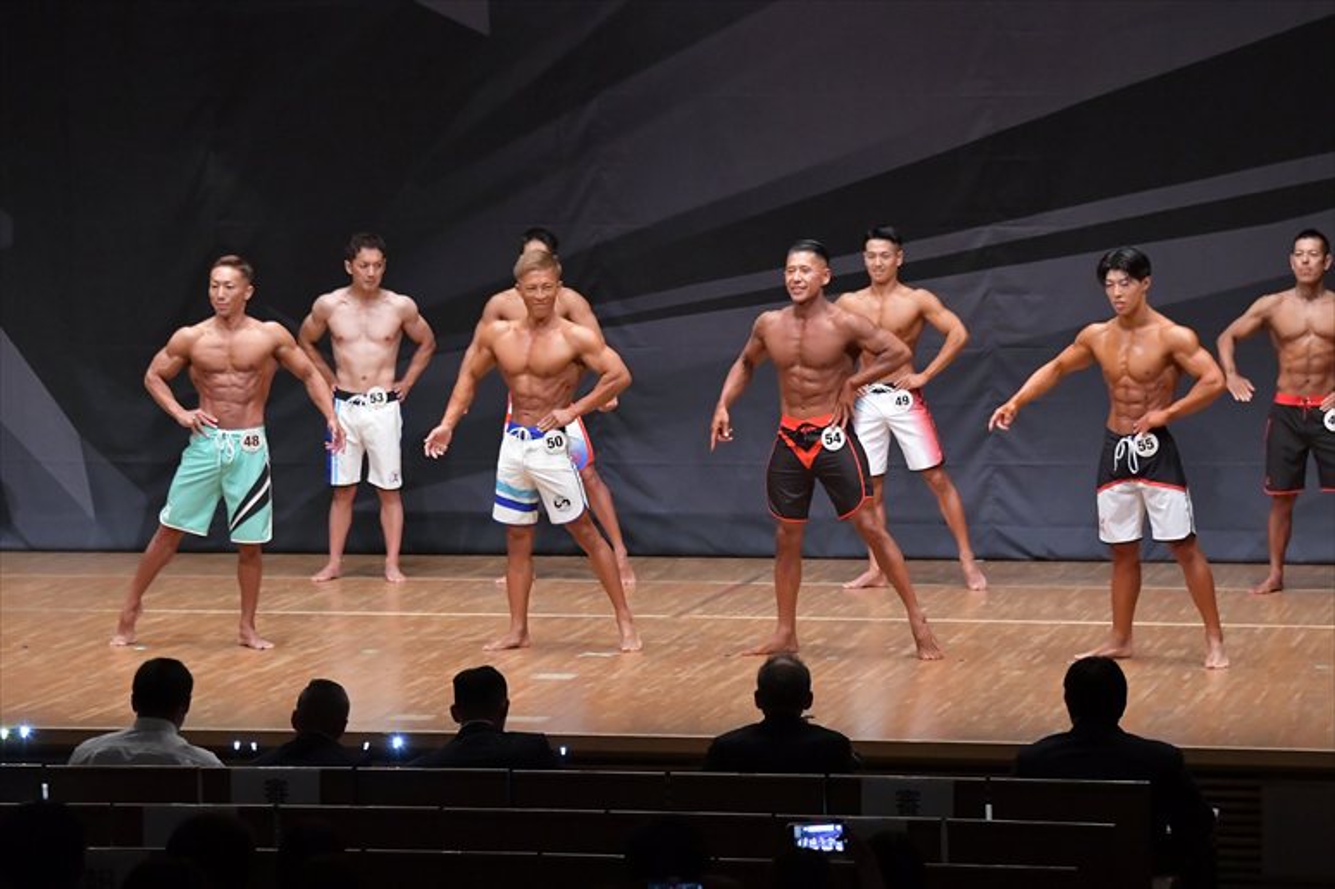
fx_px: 5449
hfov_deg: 14.0
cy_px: 444
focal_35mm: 147
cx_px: 668
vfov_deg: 9.3
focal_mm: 98
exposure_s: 1/400
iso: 6400
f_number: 5.6
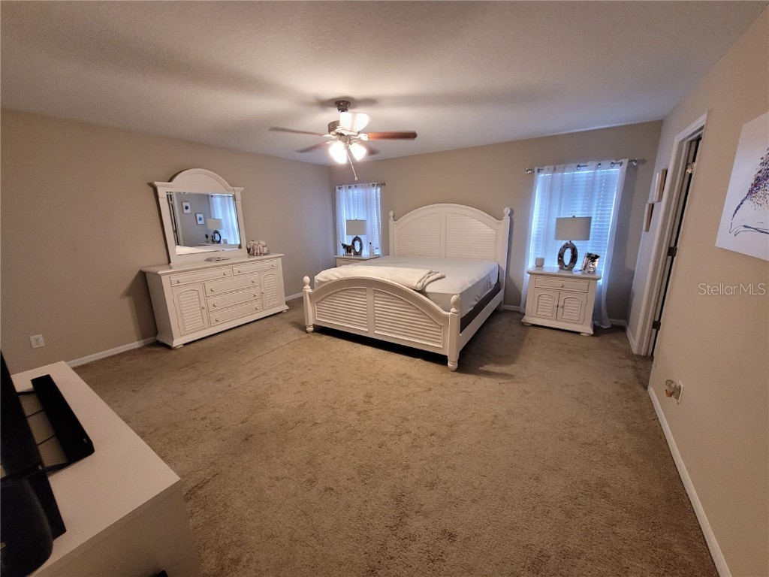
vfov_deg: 89.9
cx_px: 384
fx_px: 289
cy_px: 288
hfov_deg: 106.2
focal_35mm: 13
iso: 320
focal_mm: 1.74
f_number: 2.2
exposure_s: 1/60
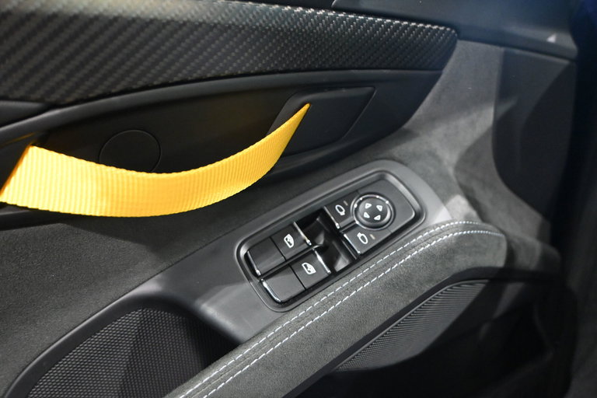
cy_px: 199
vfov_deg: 44.6
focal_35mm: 29
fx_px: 485
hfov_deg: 63.2
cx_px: 298
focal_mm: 19.5
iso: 5000
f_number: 3.8
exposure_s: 1/60
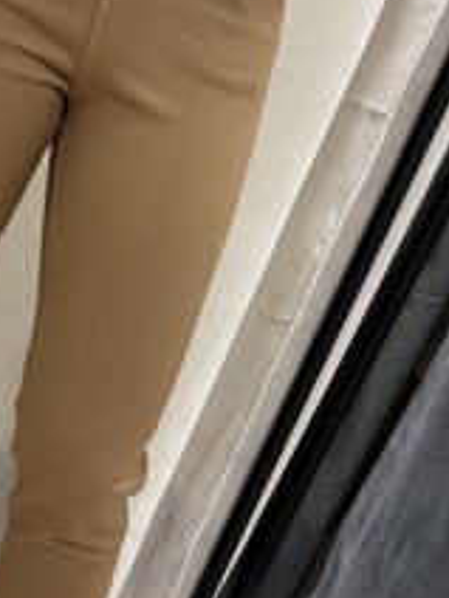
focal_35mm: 49
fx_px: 847
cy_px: 158
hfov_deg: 29.0
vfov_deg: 38.0
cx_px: 85
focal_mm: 5.96
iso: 125
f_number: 1.6
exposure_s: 1/50
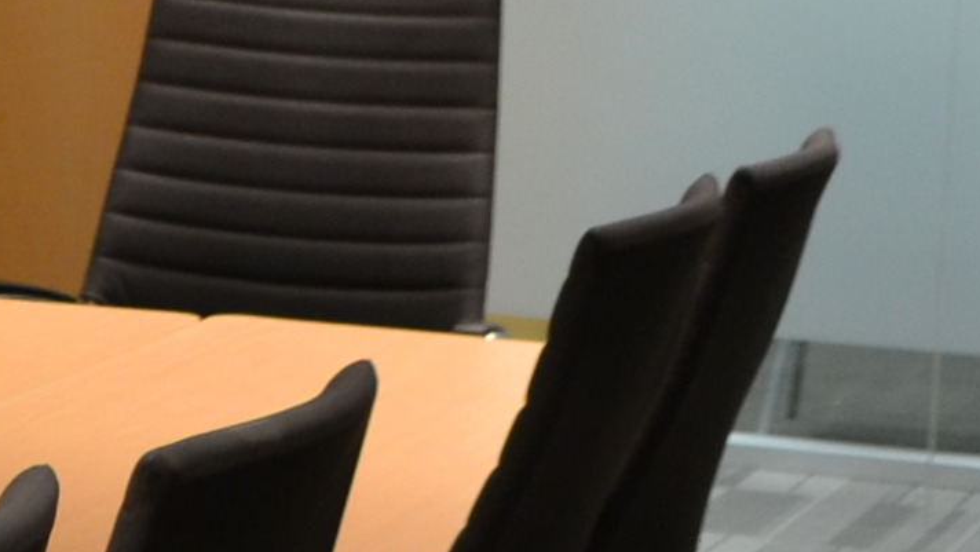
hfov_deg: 11.2
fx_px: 4757
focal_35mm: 183
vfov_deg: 6.6
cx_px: -610
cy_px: 168
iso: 400
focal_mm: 18
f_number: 3.5
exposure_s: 1/40
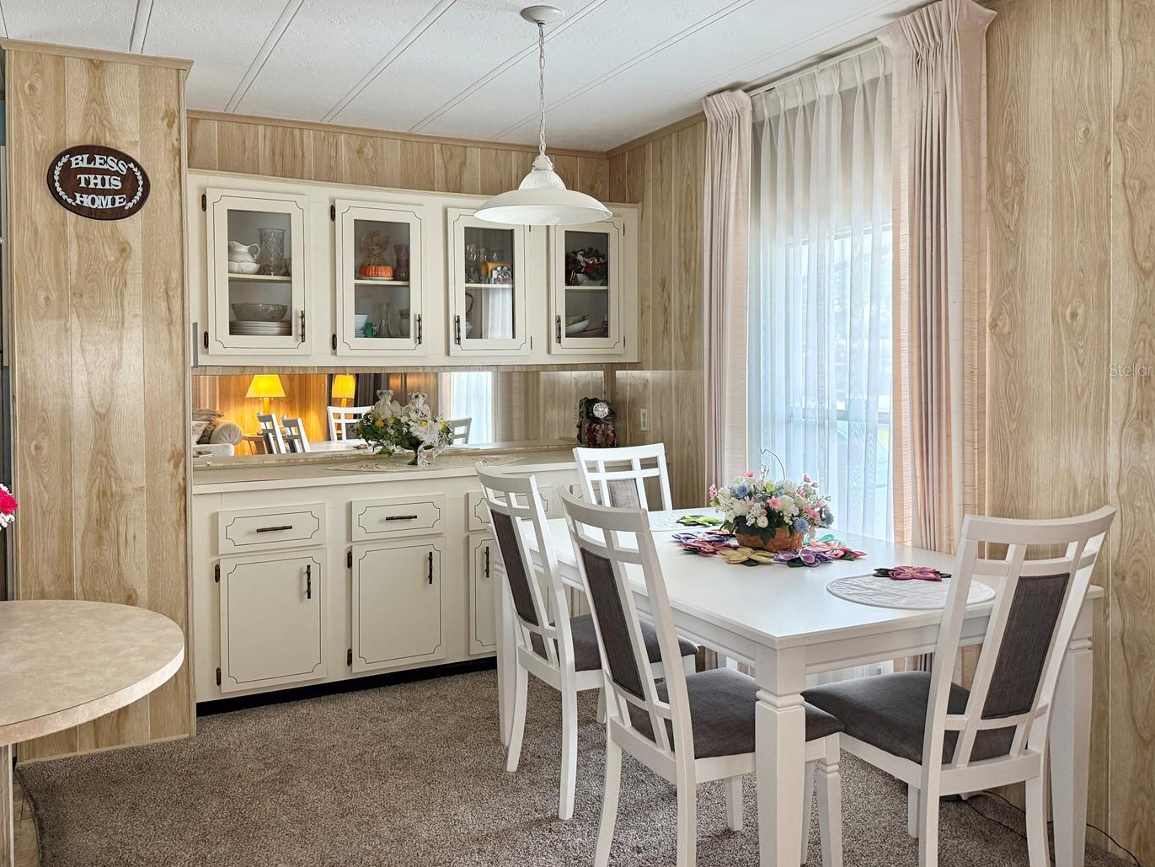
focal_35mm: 28
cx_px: 514
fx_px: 934
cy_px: 369
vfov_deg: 49.6
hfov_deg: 63.3
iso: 250
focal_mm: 6.76
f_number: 1.78
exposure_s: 1/120
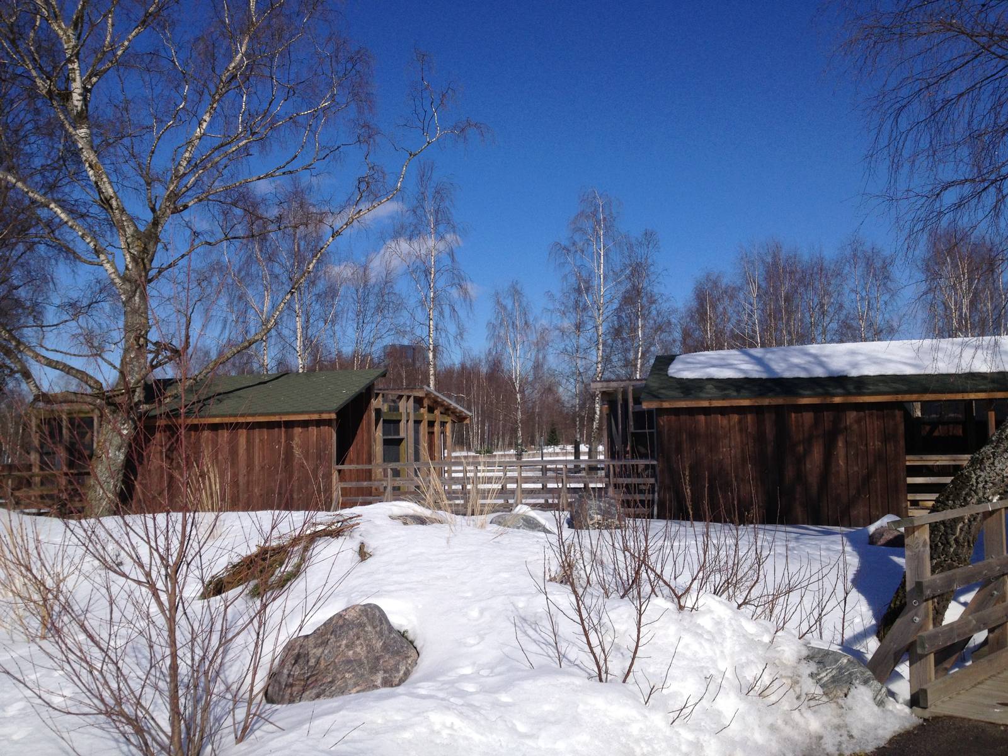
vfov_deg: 40.7
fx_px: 1019
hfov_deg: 52.6
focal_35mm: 35
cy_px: 378
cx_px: 504
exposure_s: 1/4255
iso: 50
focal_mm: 4.28
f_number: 2.4
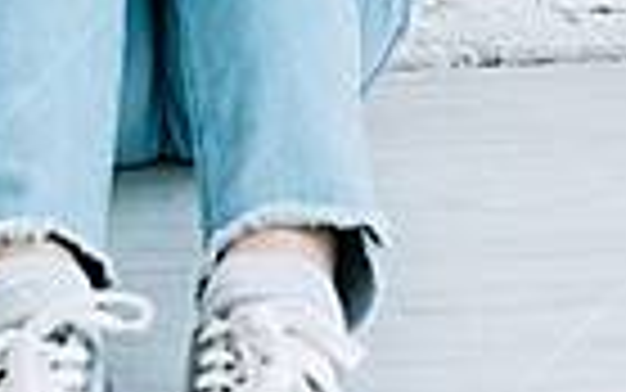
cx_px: 734
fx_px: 3994
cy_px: -304
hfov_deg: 8.9
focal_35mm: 234
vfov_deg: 5.5
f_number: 4
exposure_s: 1/160
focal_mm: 50
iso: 320
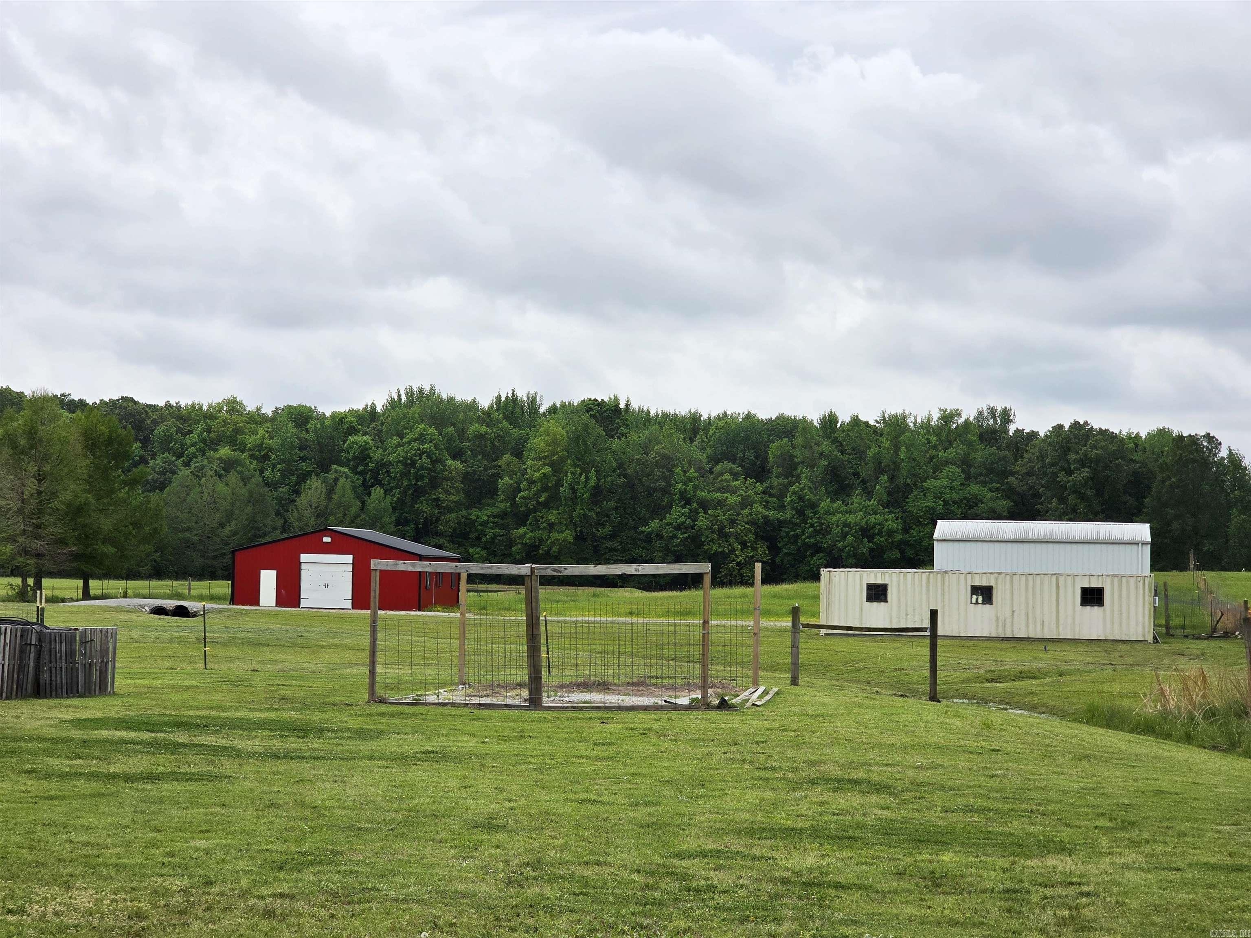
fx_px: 2494
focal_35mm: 69
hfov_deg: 28.2
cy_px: 469
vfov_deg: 21.3
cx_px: 626
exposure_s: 1/2265
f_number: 2.4
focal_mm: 7.9
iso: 50
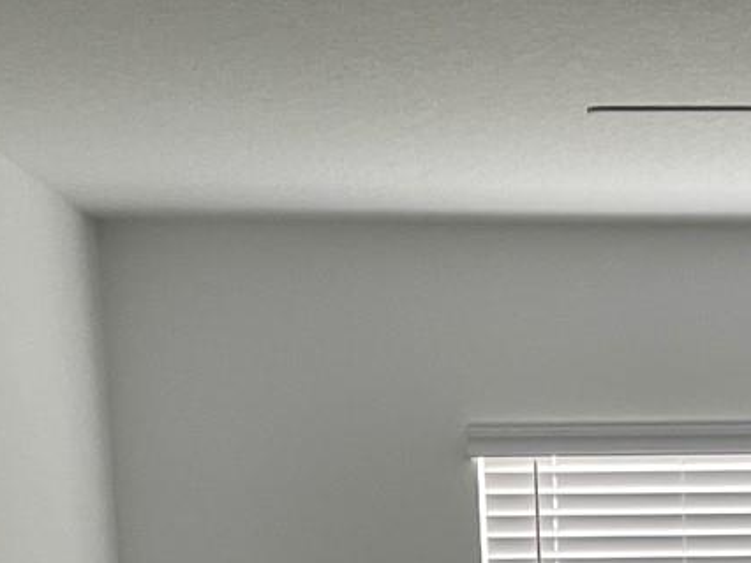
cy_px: 960
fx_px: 2038
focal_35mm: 94
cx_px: 823
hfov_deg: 20.0
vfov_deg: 14.2
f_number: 1.6
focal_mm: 5.1
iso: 160
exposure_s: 1/60
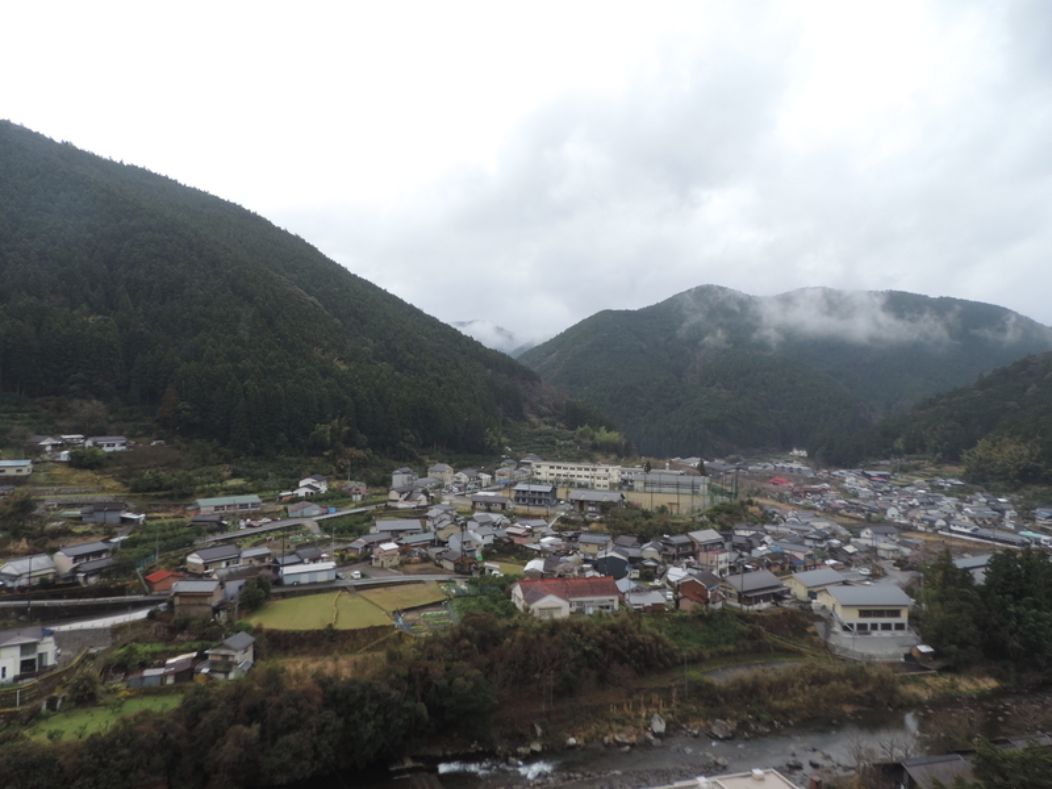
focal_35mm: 24
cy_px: 394
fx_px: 729
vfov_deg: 56.8
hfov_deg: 71.6
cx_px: 526
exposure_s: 1/320
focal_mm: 4.3
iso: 80
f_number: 3
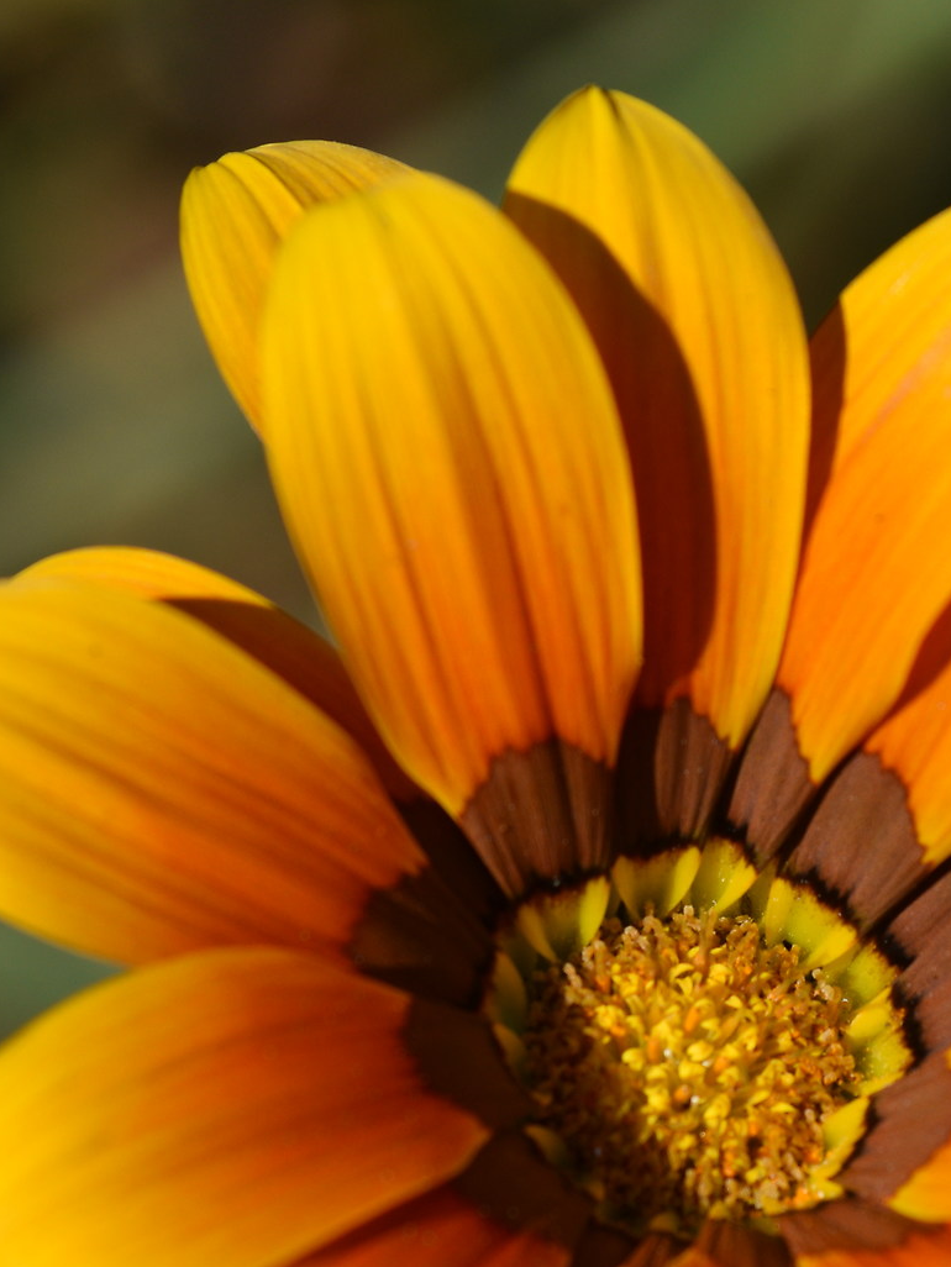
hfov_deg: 2.5
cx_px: 778
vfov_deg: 3.3
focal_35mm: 607
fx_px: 22225
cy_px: 868
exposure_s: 1/640
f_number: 7.1
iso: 100
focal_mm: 180
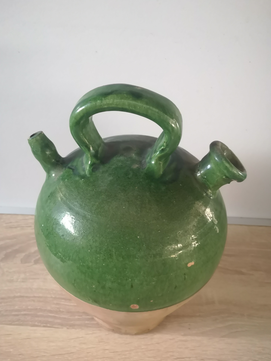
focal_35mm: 28
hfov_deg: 49.7
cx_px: 134
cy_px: 180
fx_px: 292
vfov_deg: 63.4
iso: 640
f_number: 1.8
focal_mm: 3.95
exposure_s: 1/16.7
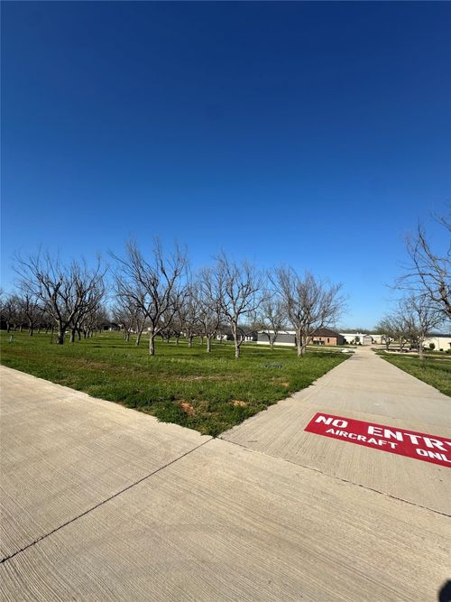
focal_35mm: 14
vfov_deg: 102.1
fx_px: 243
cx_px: 226
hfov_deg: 85.7
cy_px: 301
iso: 50
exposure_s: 1/2028
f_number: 2.2
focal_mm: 2.22
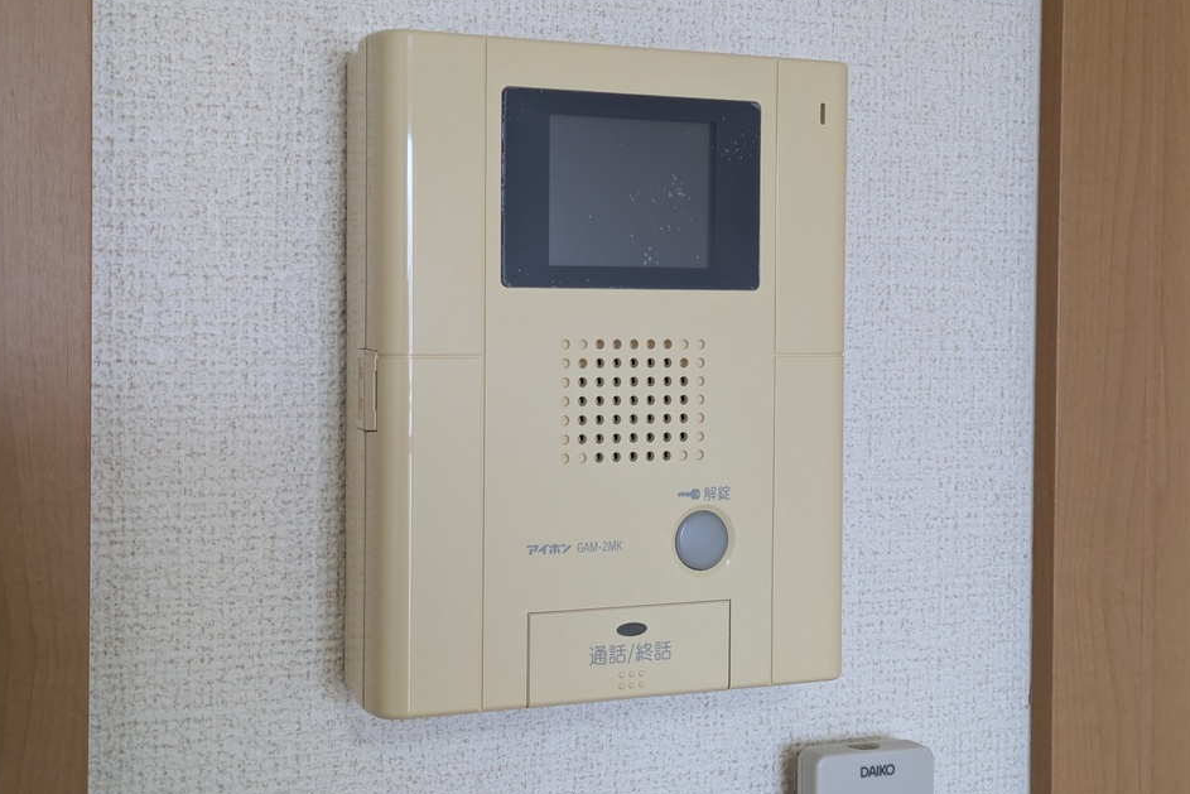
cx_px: 589
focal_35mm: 54
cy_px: 356
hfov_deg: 36.9
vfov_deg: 25.1
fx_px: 1785
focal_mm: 5.43
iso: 69
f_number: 1.89
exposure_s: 1/40
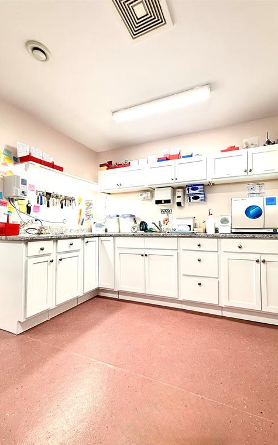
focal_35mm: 15
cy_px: 224
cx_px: 162
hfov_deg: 74.3
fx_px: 182
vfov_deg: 101.5
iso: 80
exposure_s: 1/120
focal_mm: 2.22
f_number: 2.2
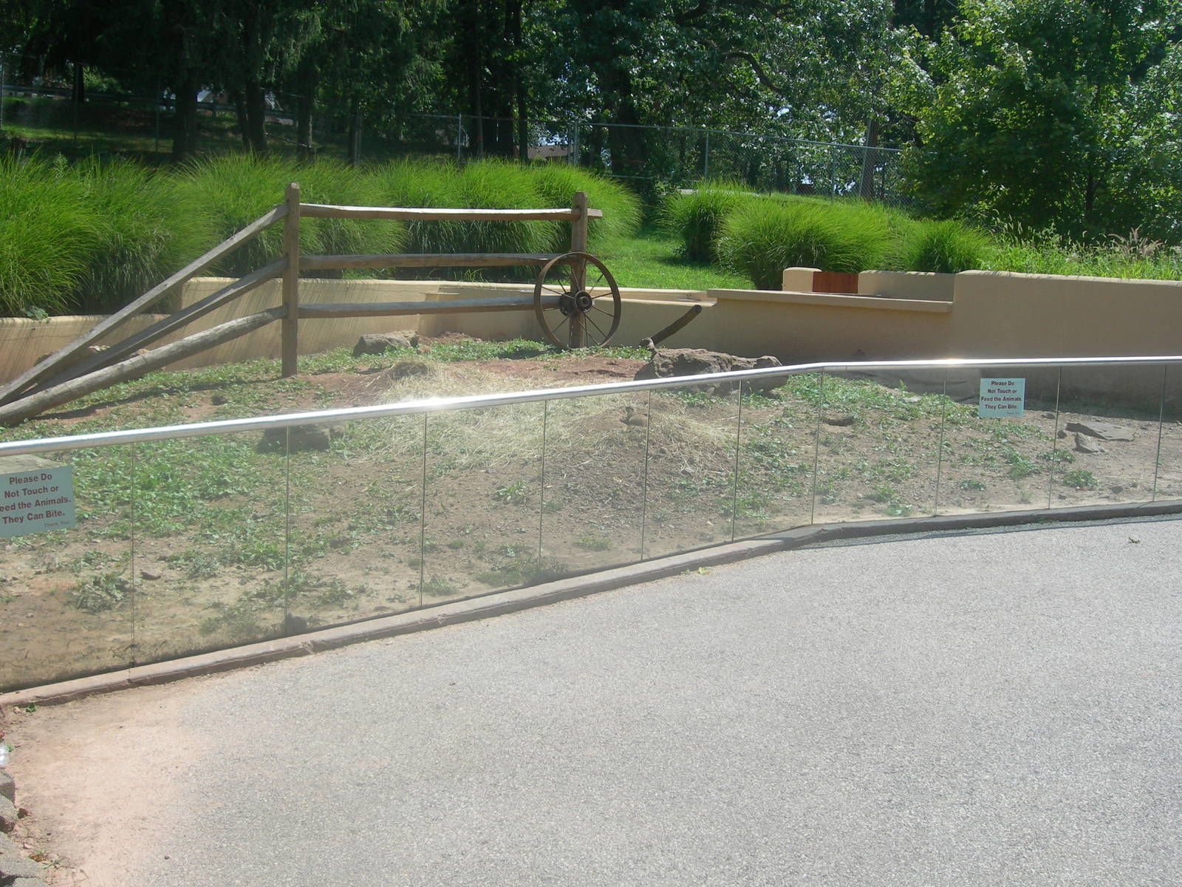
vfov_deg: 37.7
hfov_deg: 49.0
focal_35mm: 38
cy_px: 444
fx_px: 1298
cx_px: 591
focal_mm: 7.8
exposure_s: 1/356
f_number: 4.8
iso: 50
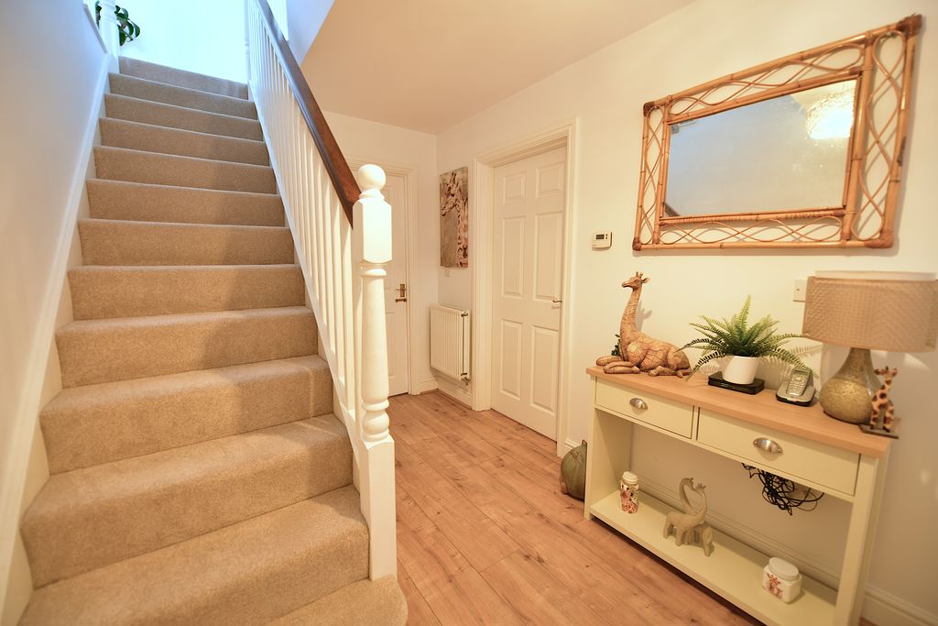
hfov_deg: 104.2
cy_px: 313
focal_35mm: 14
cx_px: 469
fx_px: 365
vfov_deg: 81.2
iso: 160
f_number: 2.8
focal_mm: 14
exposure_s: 1/30
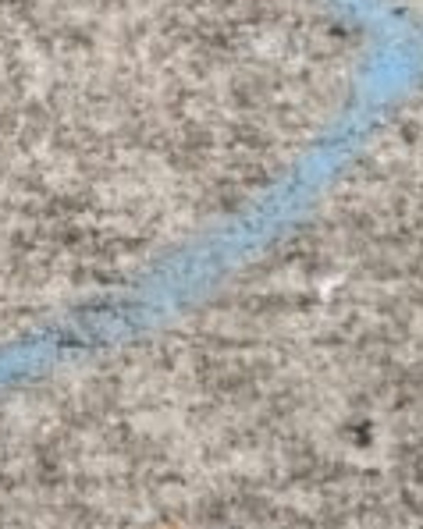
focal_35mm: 146
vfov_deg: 13.2
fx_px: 2287
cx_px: -217
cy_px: 383
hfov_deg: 10.2
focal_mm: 4.15
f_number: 2.2
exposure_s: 1/4
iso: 100
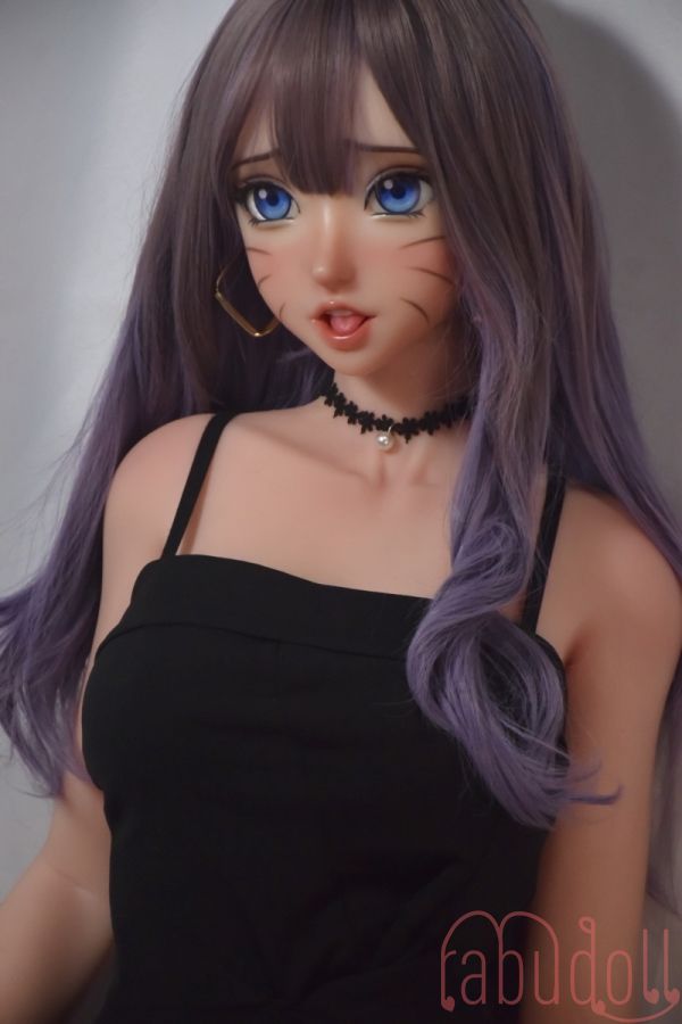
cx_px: 341
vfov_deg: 13.0
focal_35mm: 158
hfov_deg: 8.7
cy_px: 512
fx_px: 4475
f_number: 6.7
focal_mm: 105
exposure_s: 1/250
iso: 1600
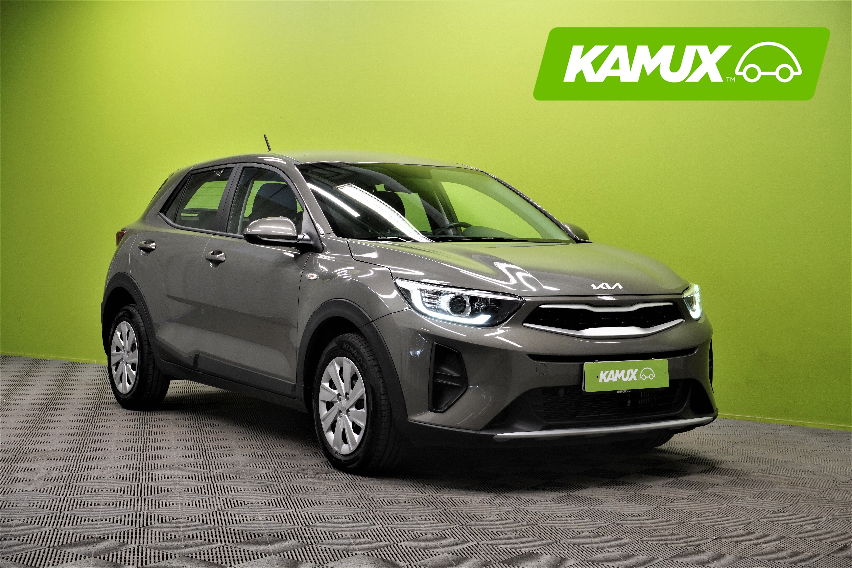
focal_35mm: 60
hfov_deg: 33.4
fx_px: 1420
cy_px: 284
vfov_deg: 22.6
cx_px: 426
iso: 320
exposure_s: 1/13
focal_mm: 40
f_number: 9
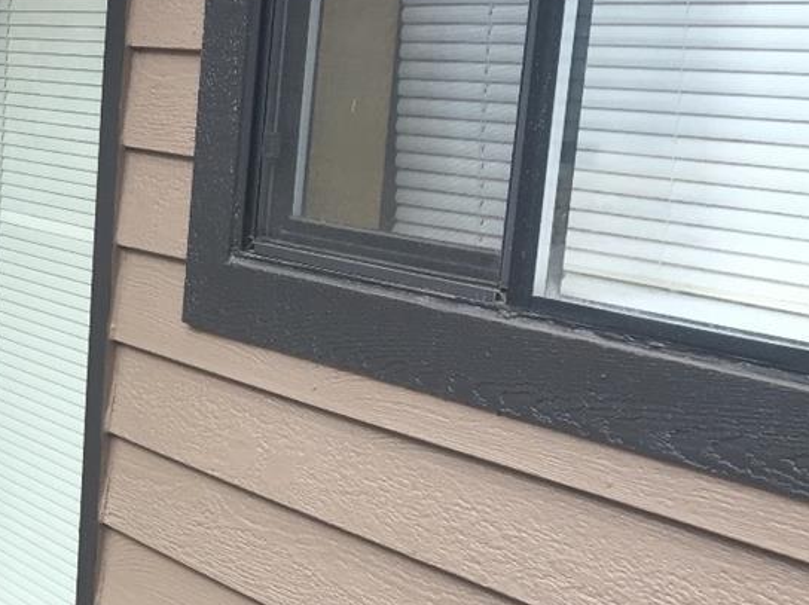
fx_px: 1868
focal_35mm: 80
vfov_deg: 18.3
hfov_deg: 22.6
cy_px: 409
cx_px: -141
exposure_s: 1/120
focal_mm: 4.15
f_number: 2.2
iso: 25
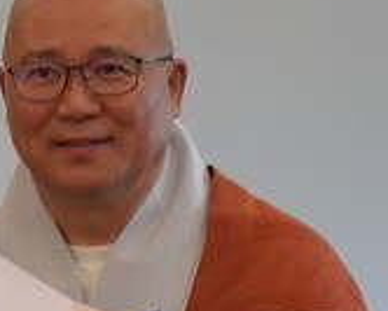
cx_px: -238
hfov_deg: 3.2
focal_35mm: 594
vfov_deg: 2.6
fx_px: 6825
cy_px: 256
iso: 2000
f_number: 4
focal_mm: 105
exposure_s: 1/160
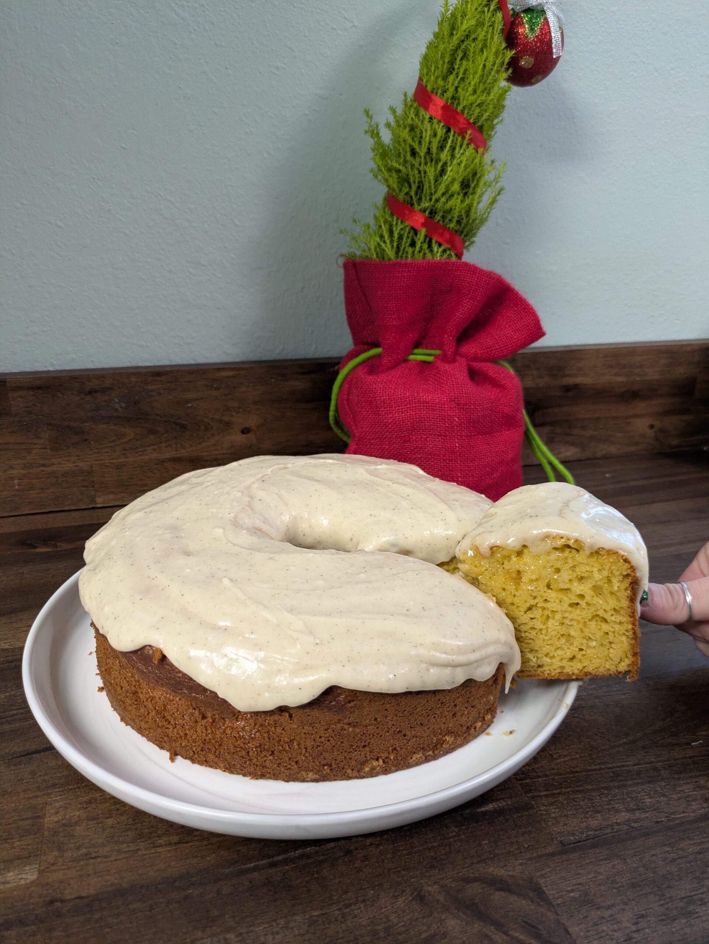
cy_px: 472
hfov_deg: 54.9
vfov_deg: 69.4
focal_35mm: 25
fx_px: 682
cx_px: 354
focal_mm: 5.43
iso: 358
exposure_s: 1/40
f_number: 1.89
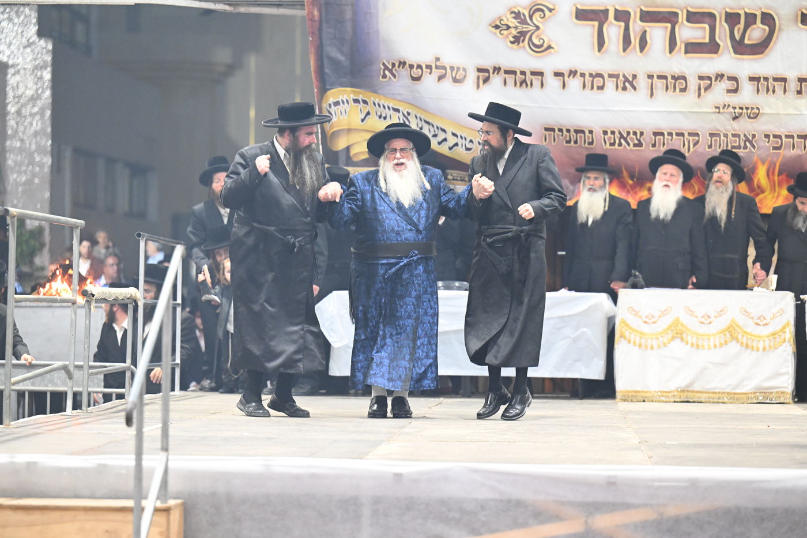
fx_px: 3138
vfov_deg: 9.8
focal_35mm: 140
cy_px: 269
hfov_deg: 14.7
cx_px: 404
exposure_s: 1/200
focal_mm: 140
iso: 5000
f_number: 3.2
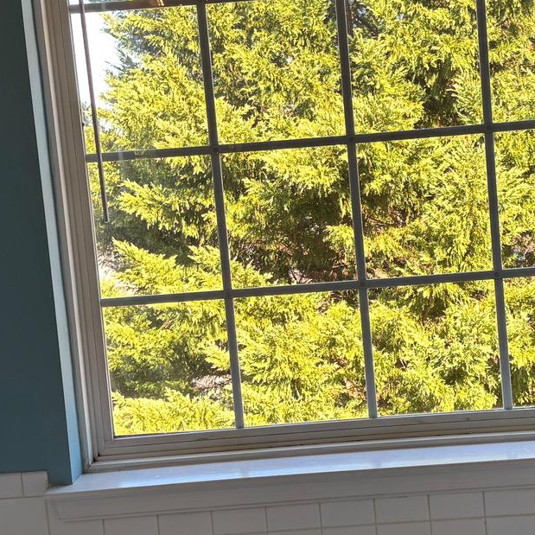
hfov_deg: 22.7
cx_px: 354
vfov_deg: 22.8
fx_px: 1329
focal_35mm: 76
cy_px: 263
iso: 32
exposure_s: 1/120
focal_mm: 5.96
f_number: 1.6
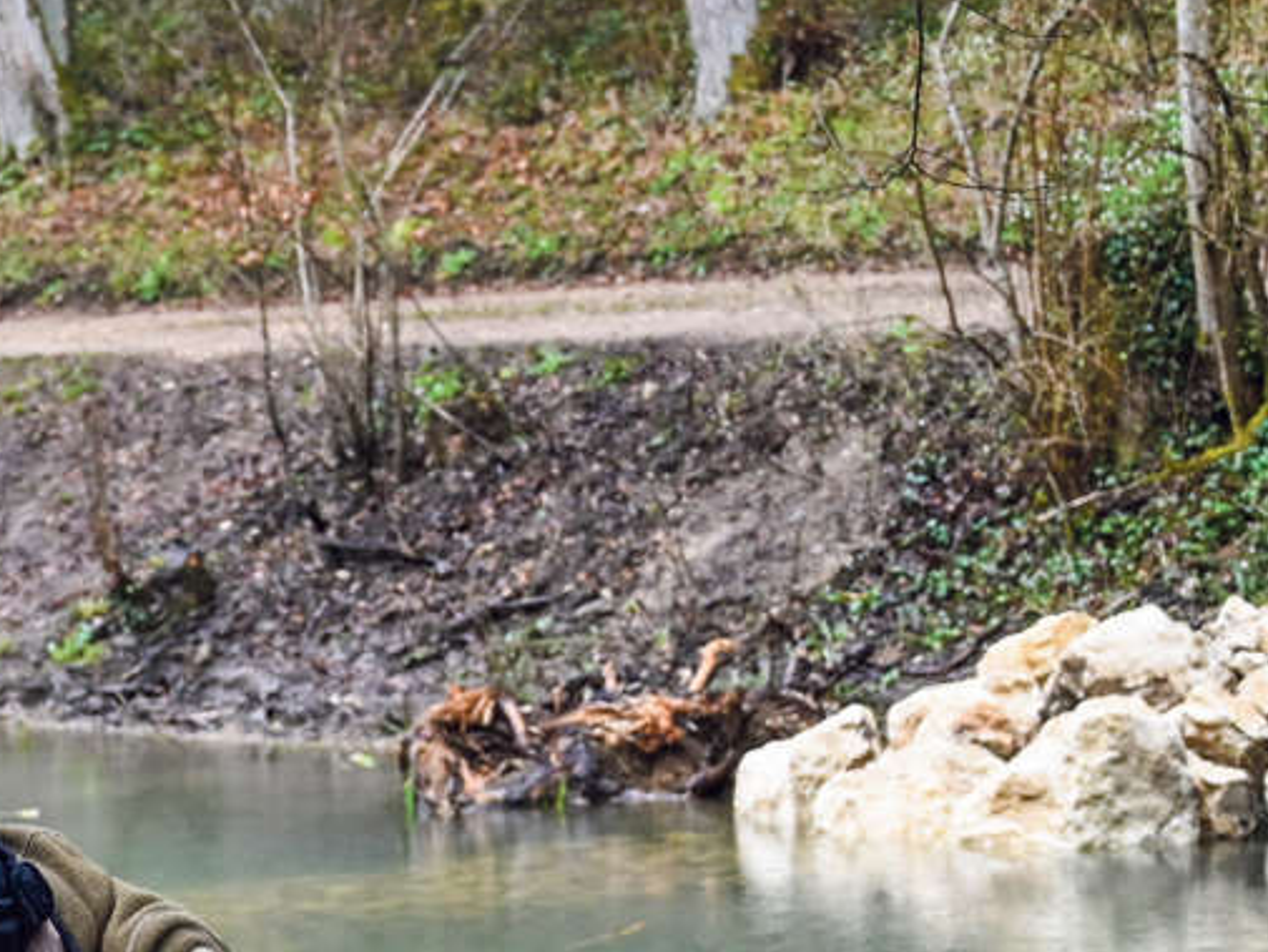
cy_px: 924
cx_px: -459
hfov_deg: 14.0
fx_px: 4910
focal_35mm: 134
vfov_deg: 11.0
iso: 800
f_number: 4
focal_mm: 44
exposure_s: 1/320
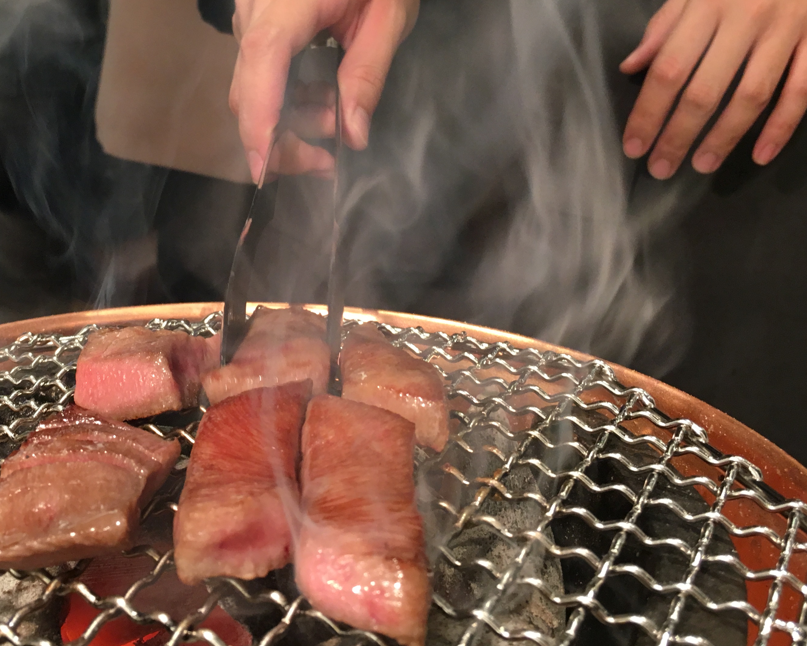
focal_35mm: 43
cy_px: 242
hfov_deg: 42.5
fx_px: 1027
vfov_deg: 34.7
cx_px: 294
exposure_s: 1/30
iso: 100
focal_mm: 4.15
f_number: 2.2
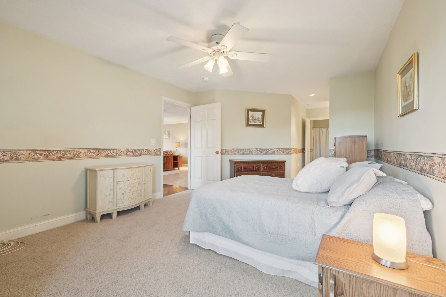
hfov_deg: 100.4
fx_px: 186
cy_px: 148
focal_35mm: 15
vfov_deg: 77.3
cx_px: 223
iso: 400
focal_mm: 10
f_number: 5.6
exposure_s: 1/13
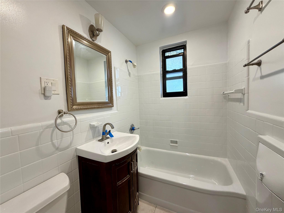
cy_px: 106
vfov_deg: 85.7
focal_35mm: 14
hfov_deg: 102.1
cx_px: 142
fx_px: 115
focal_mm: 2.22
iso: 160
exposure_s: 1/120
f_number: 2.2
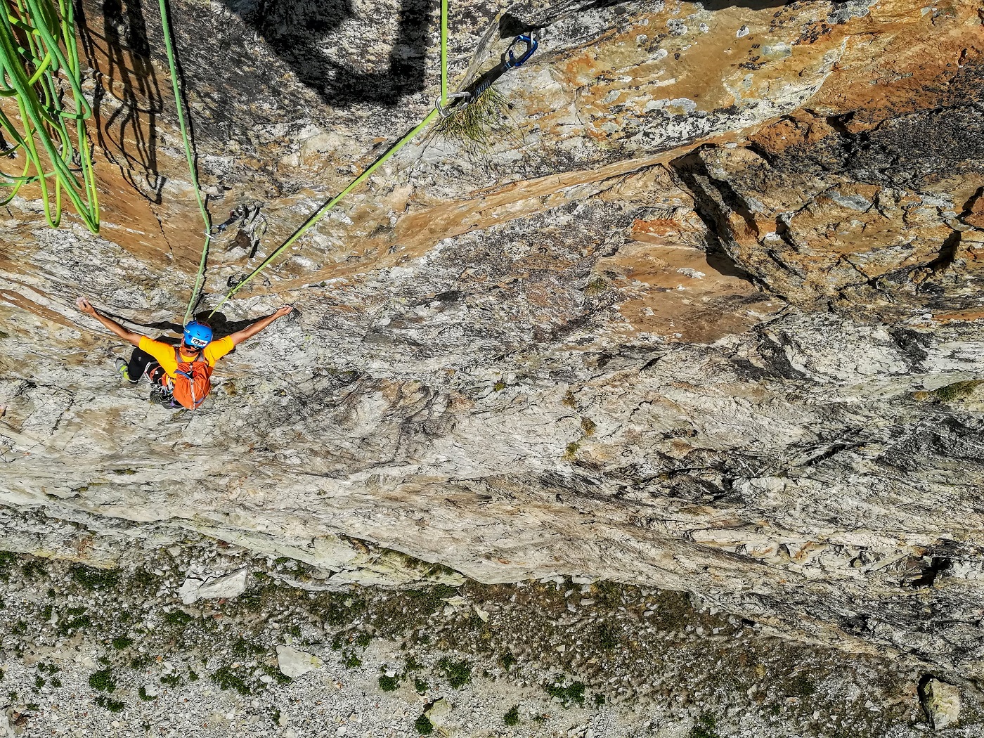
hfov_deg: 67.3
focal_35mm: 26
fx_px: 739
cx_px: 492
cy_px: 369
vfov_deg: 53.1
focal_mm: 3.83
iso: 50
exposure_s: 1/1572
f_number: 2.2
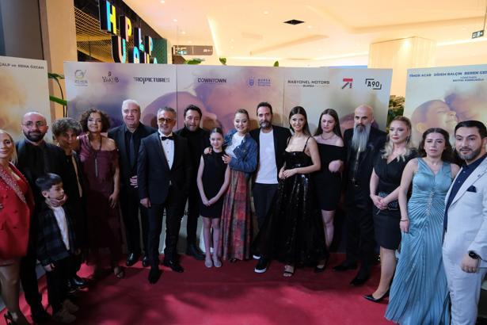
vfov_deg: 53.1
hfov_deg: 73.7
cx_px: 244
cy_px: 162
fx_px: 325
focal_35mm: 24
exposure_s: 1/80
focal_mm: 16
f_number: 2.8
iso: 3200
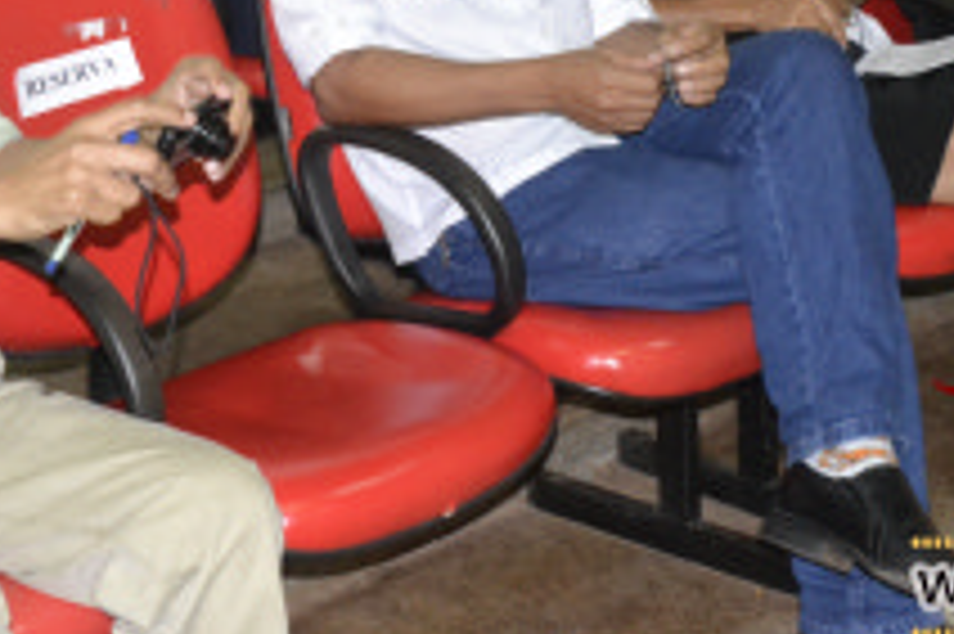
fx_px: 2251
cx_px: 441
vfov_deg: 15.6
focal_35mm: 85
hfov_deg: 23.9
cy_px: -70
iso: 3200
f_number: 3.8
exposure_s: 1/60
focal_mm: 24
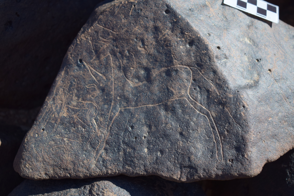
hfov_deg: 35.1
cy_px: 98
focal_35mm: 57
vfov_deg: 23.8
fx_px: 465
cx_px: 147
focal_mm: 38
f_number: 4.8
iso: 200
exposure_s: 1/800
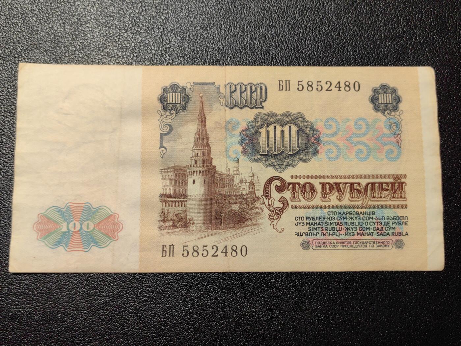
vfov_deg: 44.2
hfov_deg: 56.8
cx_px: 230
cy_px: 173
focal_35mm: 32
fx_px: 426
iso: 50
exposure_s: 1/100
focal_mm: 5.75
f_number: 2
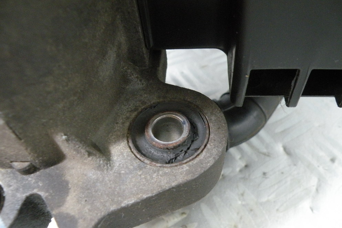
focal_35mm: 29
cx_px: 171
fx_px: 275
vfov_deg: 44.9
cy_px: 123
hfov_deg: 63.7
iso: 400
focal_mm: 4.7
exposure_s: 1/47.8
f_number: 2.8
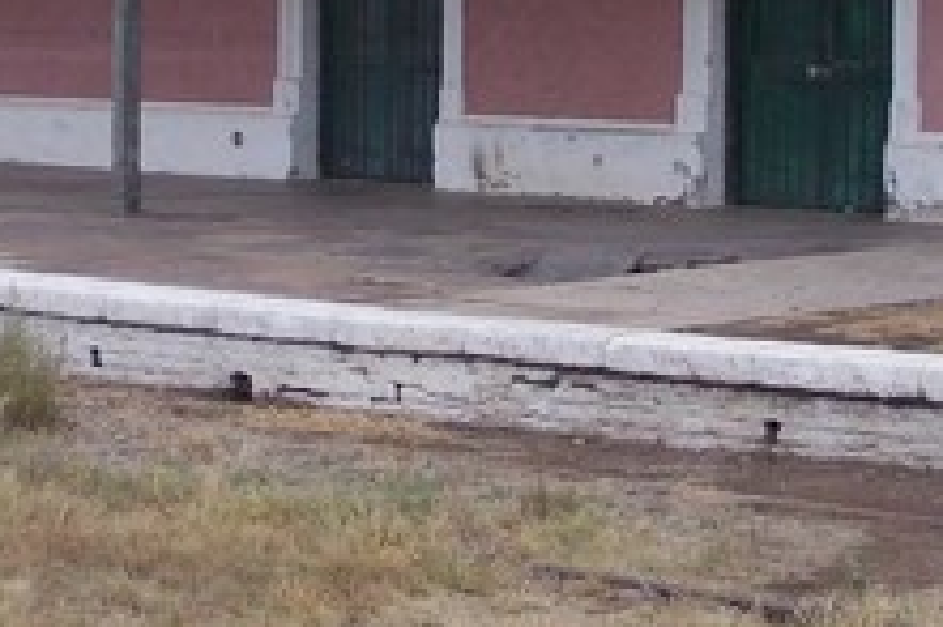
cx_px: 311
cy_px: 17
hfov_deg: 15.0
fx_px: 3586
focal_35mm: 137
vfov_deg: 9.9
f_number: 6.2
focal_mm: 5.3
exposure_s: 1/125
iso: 80
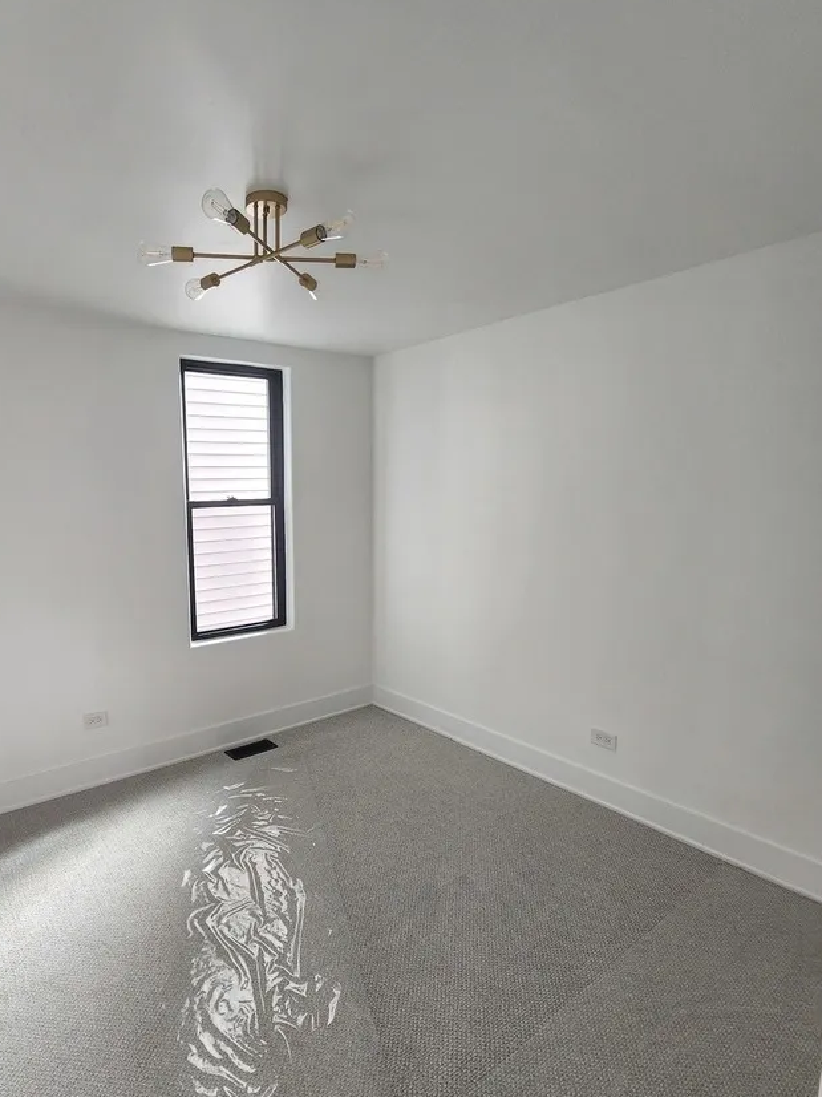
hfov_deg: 72.9
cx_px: 289
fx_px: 539
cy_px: 571
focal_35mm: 17
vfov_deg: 91.0
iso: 125
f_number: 2.2
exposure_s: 1/60
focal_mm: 2.2
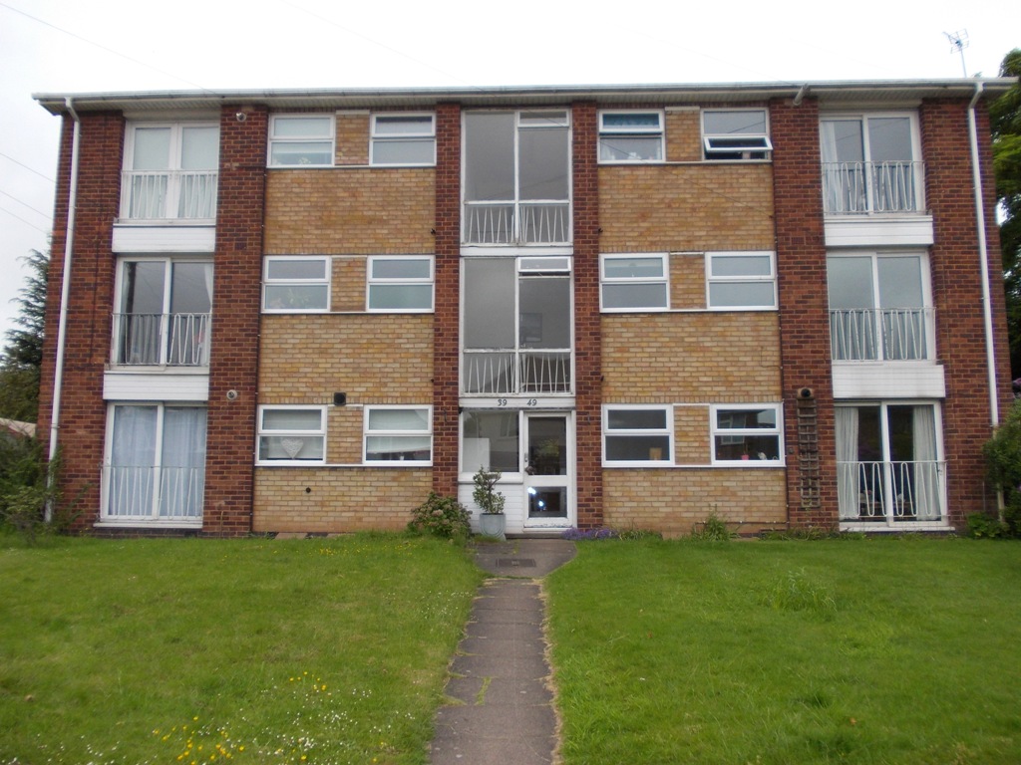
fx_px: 826
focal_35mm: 28
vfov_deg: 49.7
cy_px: 382
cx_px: 510
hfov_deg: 63.4
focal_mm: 4
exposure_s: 1/320
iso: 80
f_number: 2.7
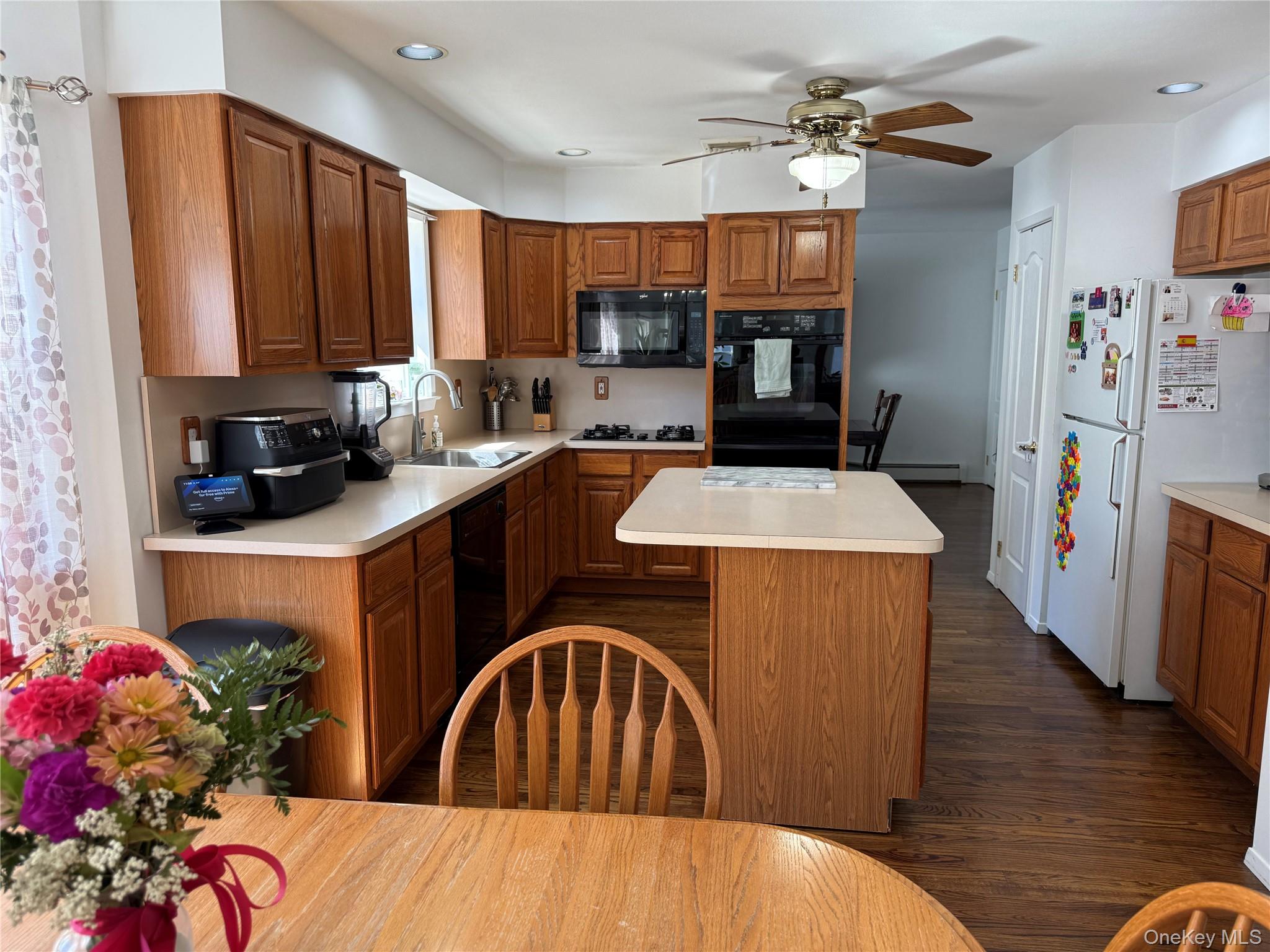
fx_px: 881
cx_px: 635
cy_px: 476
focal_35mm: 24
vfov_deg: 56.8
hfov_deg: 71.6
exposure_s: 1/141
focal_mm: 6.76
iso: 100
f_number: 1.78
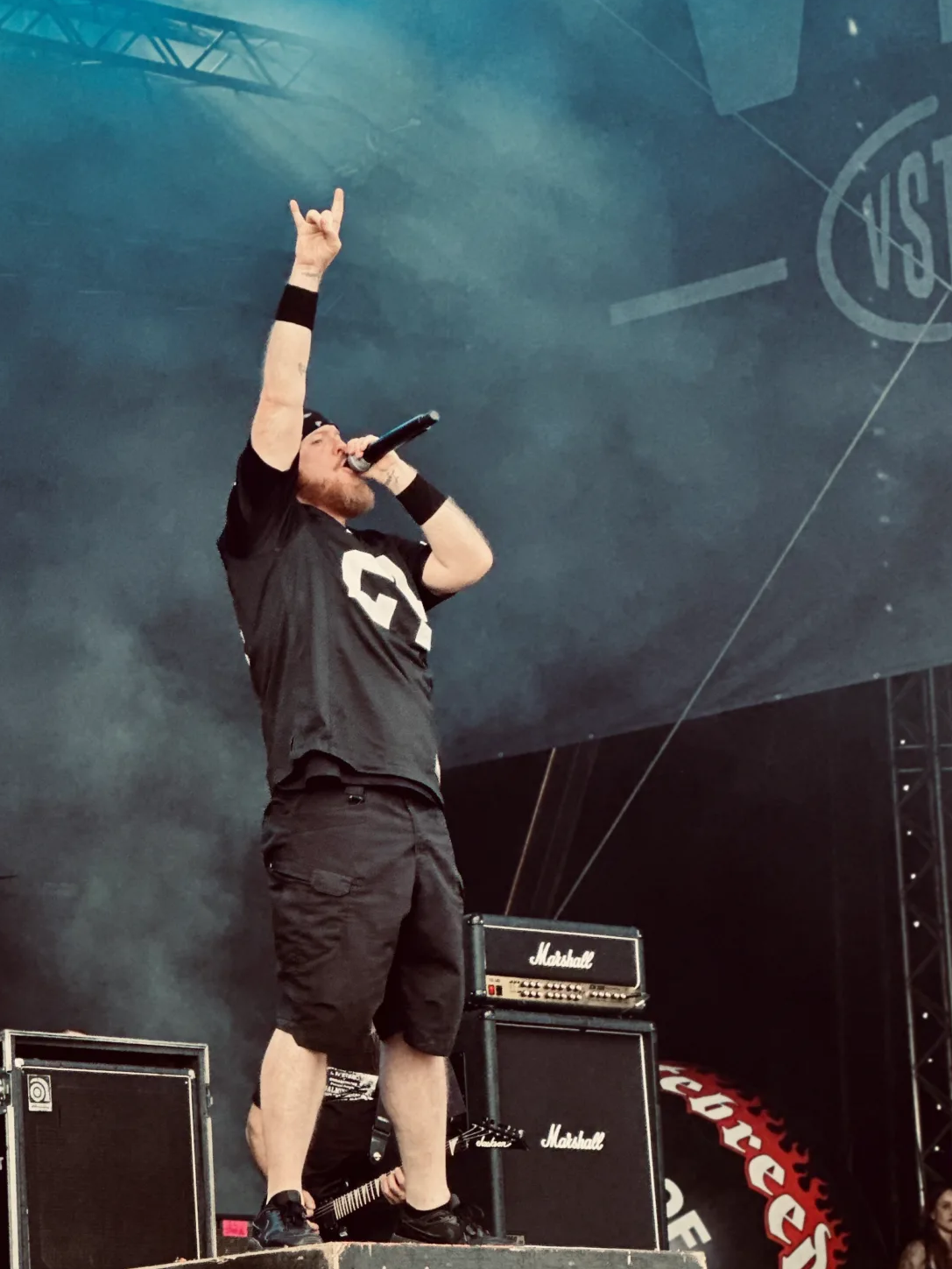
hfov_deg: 10.9
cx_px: 333
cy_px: 612
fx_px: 4986
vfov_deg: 14.5
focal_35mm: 136
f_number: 2.8
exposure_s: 1/121
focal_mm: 9
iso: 80
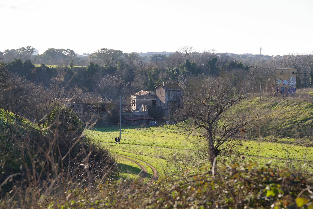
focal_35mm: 105
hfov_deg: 19.4
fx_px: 913
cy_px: 104
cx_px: 156
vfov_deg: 13.1
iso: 200
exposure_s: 1/100
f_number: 10
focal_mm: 105
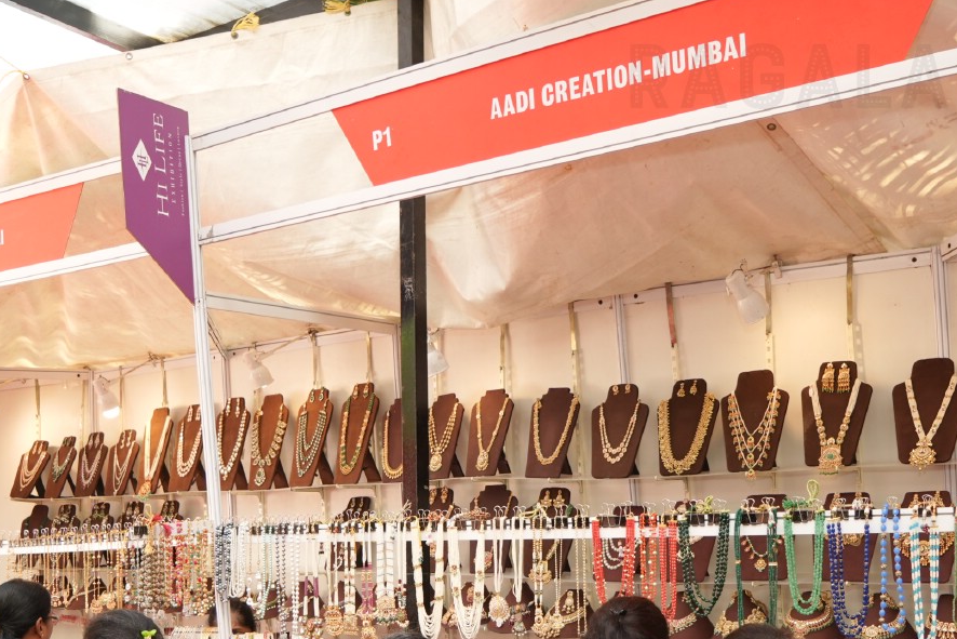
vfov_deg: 25.6
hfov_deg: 38.2
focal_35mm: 52
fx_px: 1382
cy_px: 509
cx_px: 436
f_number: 5
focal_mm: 24
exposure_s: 1/160
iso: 400
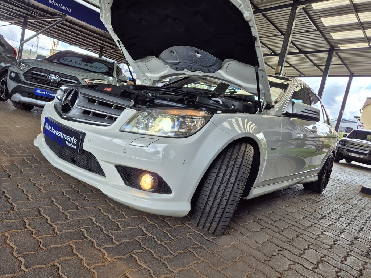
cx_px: 186
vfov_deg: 58.9
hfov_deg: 73.9
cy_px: 139
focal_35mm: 23
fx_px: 247
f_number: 1.8
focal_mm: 5.4
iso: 25
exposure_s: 1/403
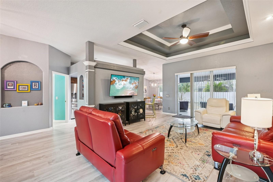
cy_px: 91
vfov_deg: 73.7
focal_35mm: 16
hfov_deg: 96.7
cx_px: 136
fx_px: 121
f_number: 8
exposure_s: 1/3.33
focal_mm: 16
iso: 400
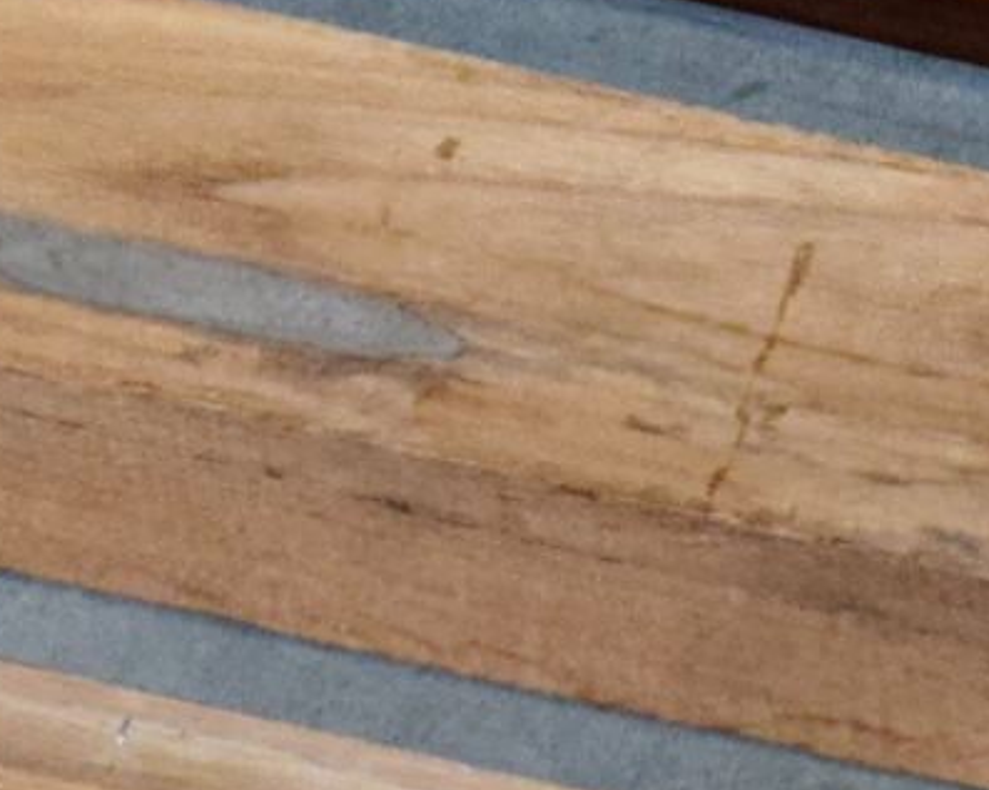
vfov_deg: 2.6
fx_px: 17097
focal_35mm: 585
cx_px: -655
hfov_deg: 3.3
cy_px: -735
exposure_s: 1/60
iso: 1400
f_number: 5.6
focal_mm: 55
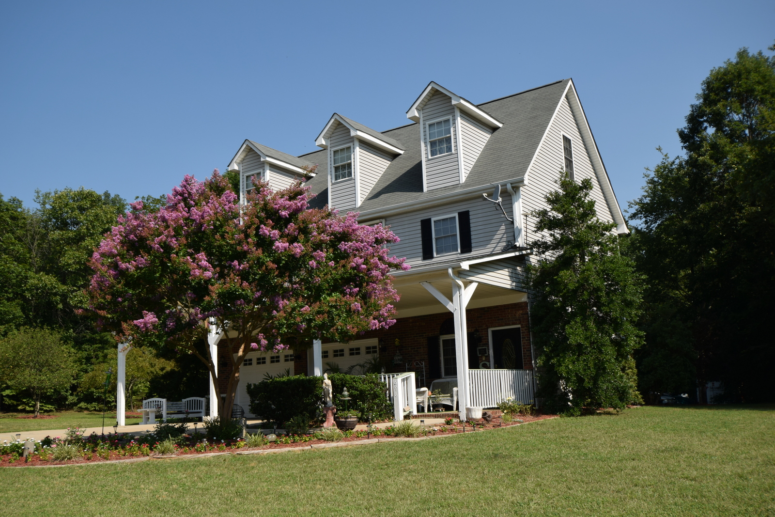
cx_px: 388
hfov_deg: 53.1
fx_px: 775
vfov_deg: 36.9
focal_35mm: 36
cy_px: 258
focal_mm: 24
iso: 100
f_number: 9
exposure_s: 1/200
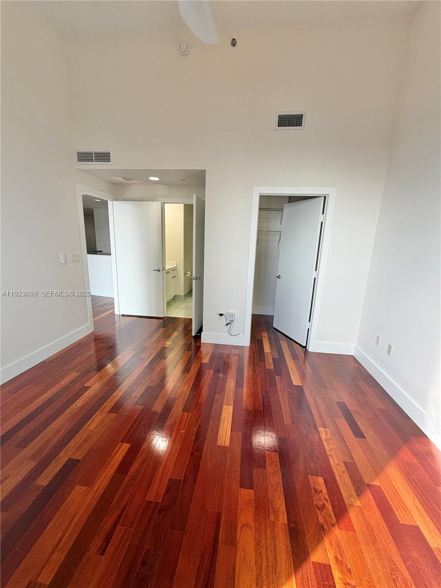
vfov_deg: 102.1
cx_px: 220
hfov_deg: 85.7
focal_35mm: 14
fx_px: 238
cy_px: 294
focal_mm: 2.22
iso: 100
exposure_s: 1/120
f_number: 2.2
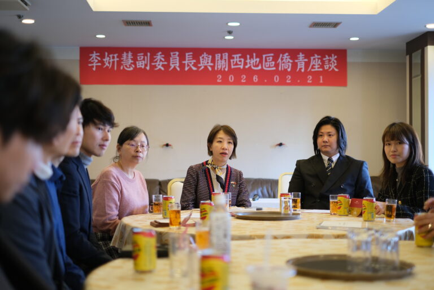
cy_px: 145
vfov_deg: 25.5
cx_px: 217
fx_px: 639
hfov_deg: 37.5
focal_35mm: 53
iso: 320
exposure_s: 1/75
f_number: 1.6
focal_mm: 35
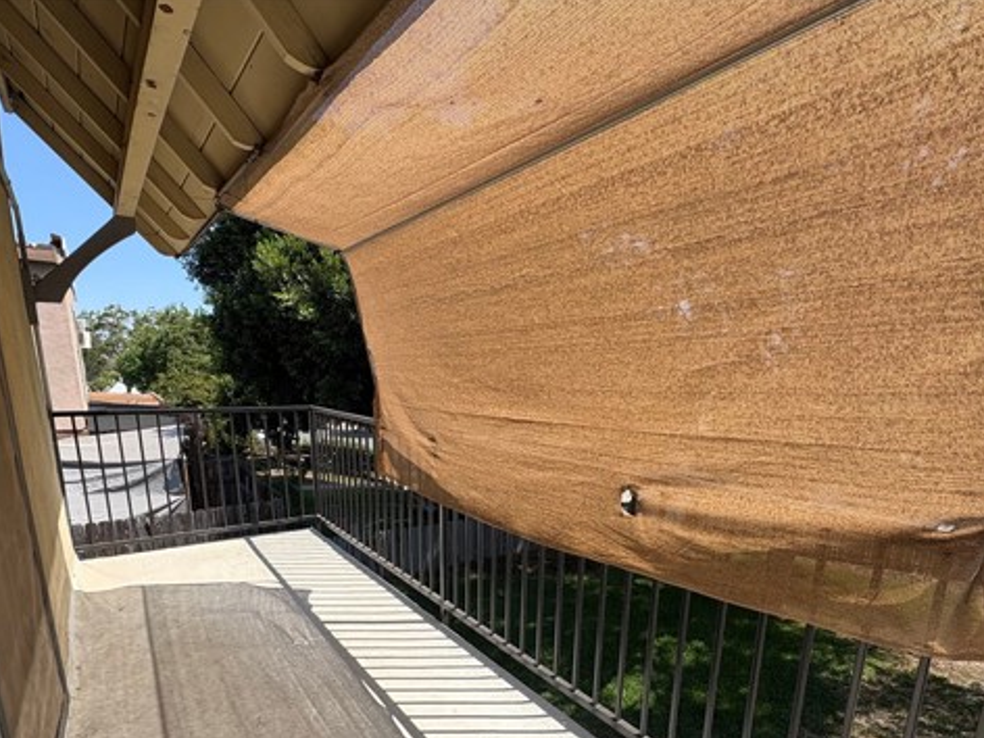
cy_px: 496
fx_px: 540
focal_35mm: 19
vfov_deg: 66.7
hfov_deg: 84.7
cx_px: 490
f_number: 2.2
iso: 64
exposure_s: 1/1178
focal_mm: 2.22
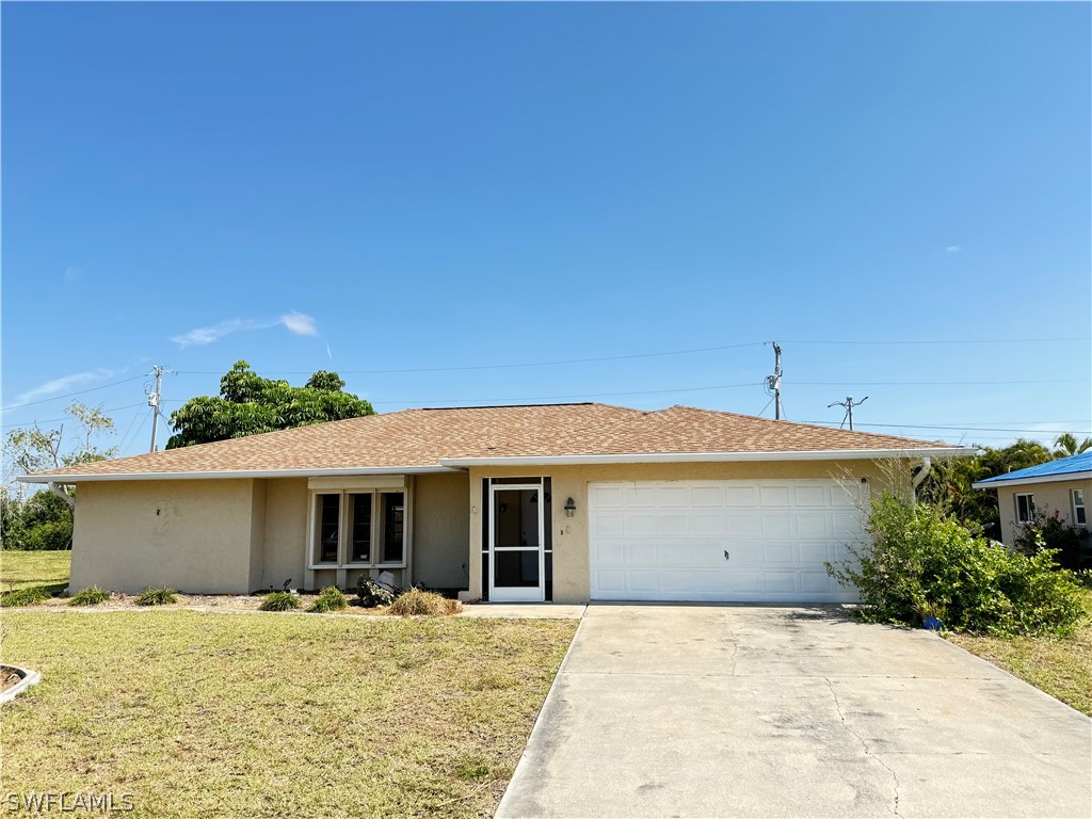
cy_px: 410
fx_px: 757
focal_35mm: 24
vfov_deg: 56.8
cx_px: 546
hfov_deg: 71.6
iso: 80
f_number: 1.78
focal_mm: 6.76
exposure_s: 1/1112
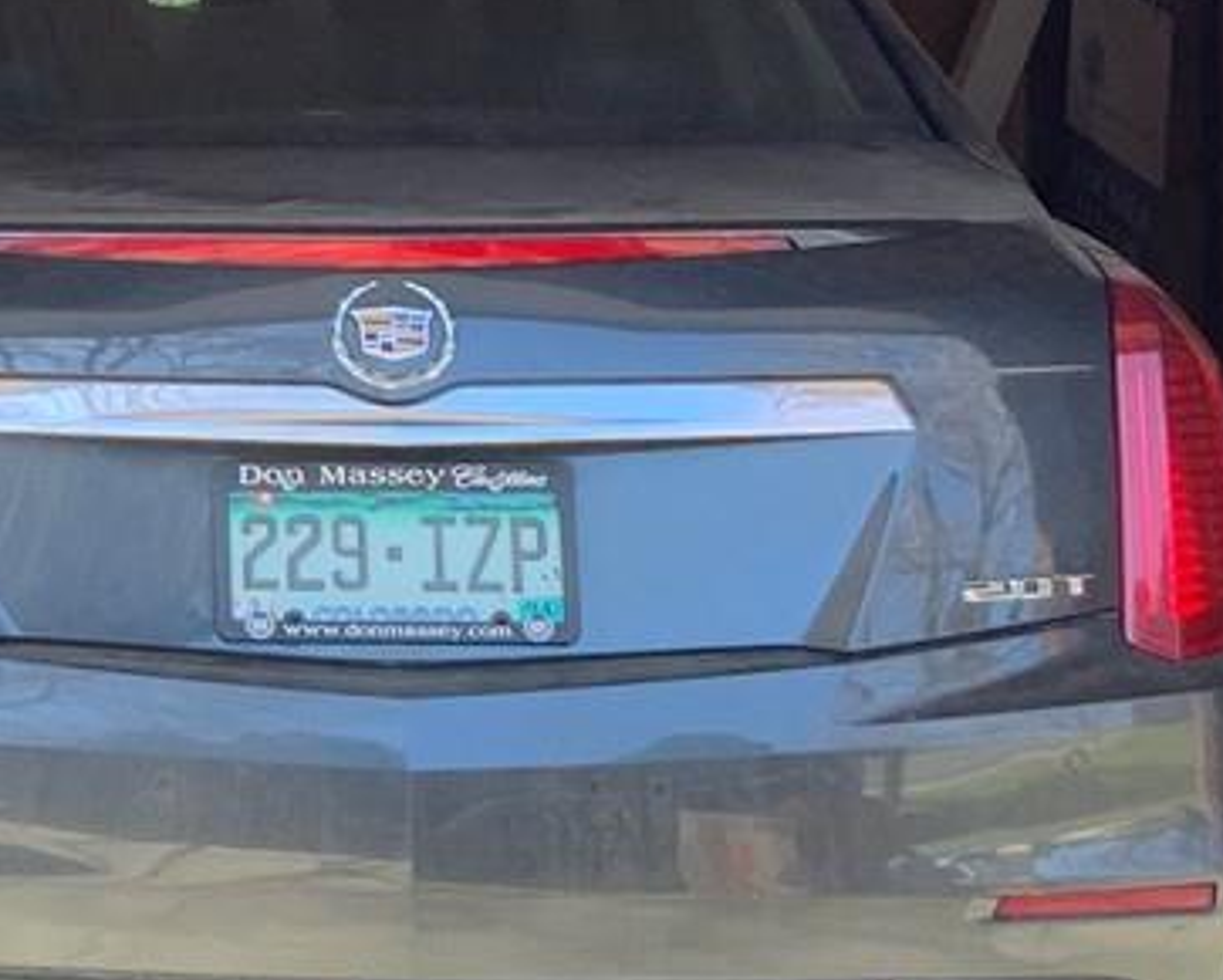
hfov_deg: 14.6
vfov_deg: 12.2
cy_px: -47
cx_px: -436
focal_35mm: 125
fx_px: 4527
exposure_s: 1/122
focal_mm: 3
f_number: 1.8
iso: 20
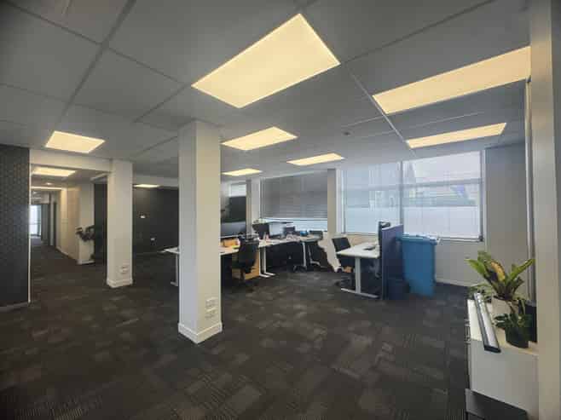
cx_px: 280
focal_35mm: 14
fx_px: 227
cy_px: 210
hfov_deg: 102.1
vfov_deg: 85.6
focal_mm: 2.22
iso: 40
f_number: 2.2
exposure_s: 1/112
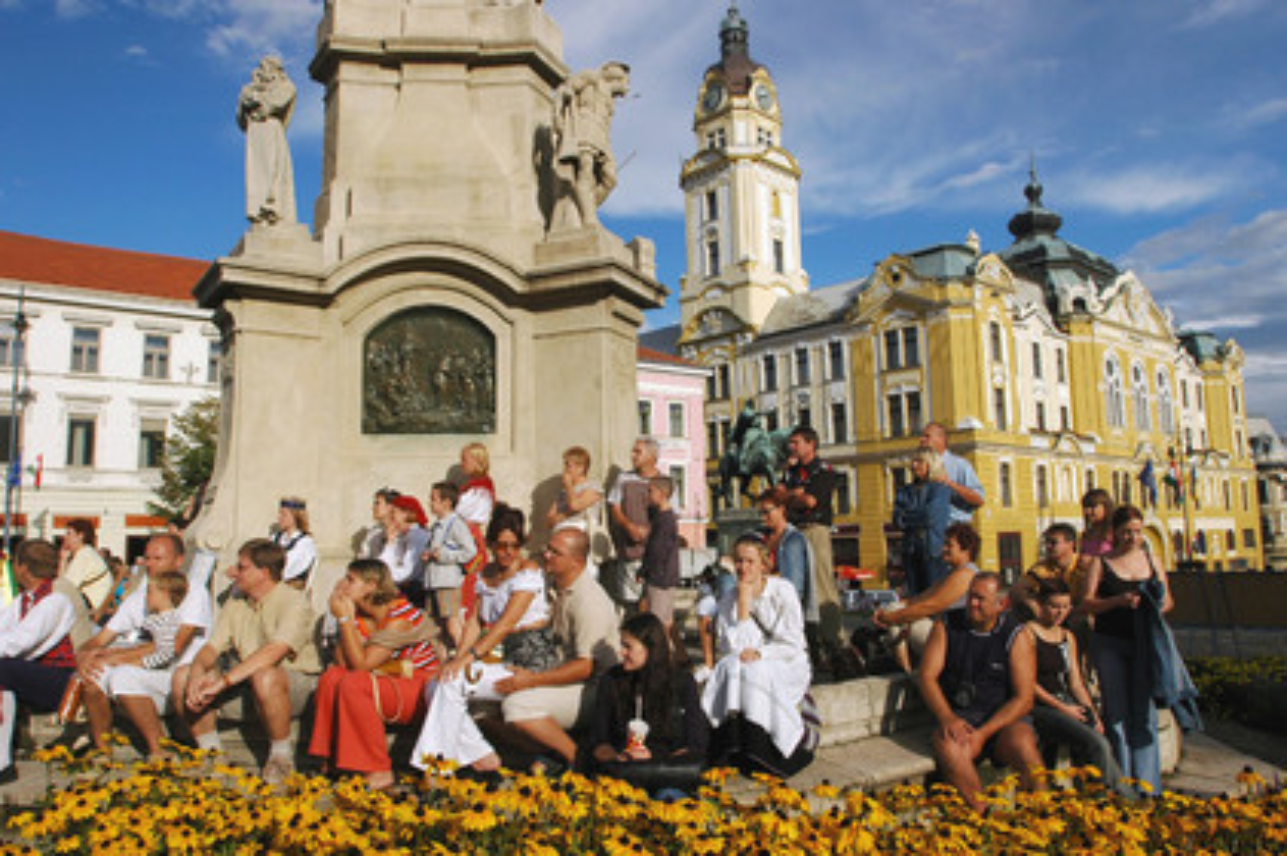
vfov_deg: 50.3
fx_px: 911
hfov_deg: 70.5
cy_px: 428
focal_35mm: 26
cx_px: 644
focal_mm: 17
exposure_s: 1/400
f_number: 10
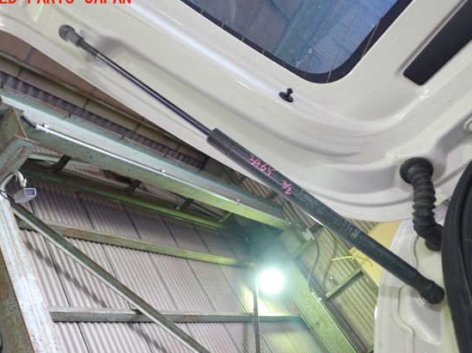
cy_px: 180
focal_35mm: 35
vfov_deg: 40.7
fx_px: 477
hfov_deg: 52.7
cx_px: 233
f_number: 2.4
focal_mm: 5.79
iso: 320
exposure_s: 1/30
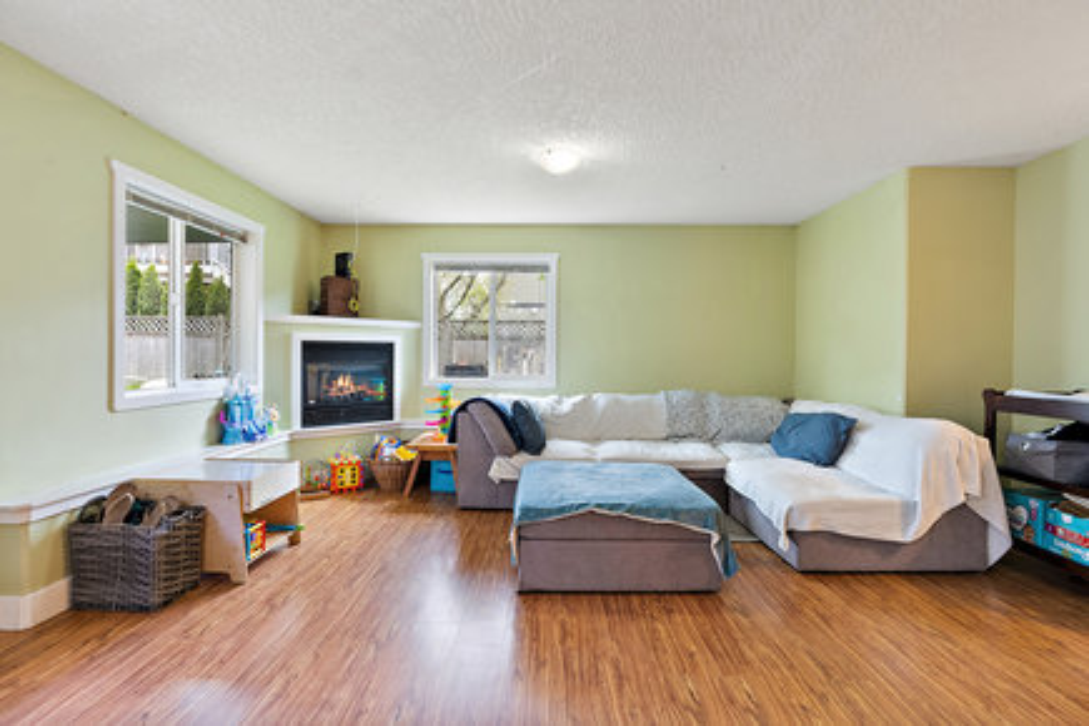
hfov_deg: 96.7
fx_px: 484
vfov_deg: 73.7
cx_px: 544
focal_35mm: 16
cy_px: 363
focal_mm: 16
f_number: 6.3
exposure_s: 1/1.25
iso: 320
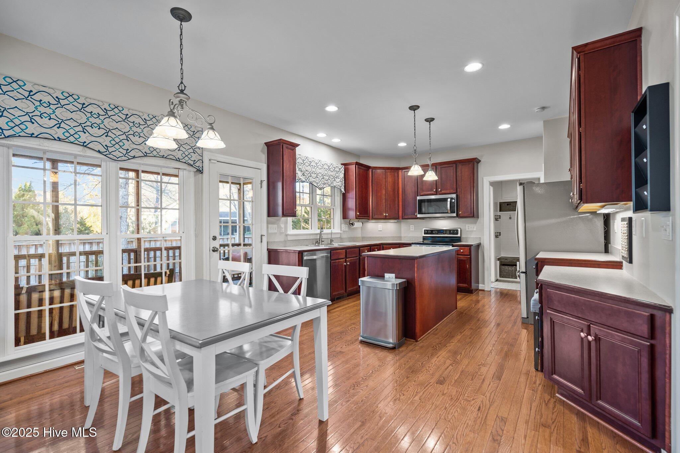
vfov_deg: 73.7
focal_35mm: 16
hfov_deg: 96.7
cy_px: 226
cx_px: 340
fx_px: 302
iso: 320
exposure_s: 1/5
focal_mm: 16
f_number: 4
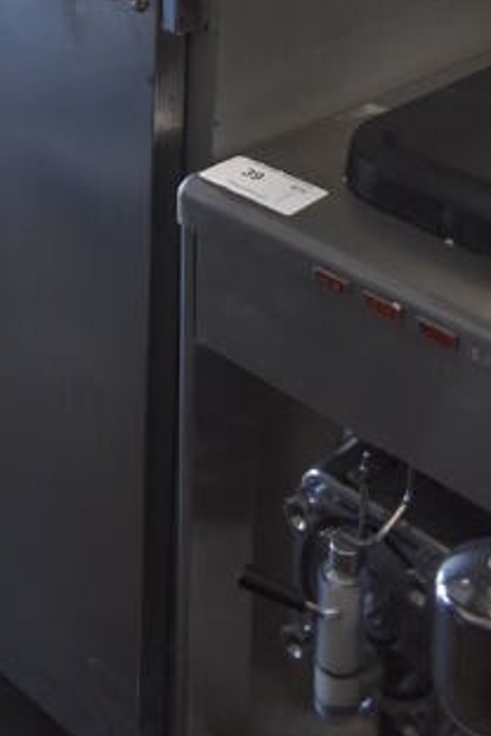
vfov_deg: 22.0
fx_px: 1616
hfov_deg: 17.2
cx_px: 153
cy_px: -322
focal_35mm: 79
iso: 1600
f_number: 3.5
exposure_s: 1/125
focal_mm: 18
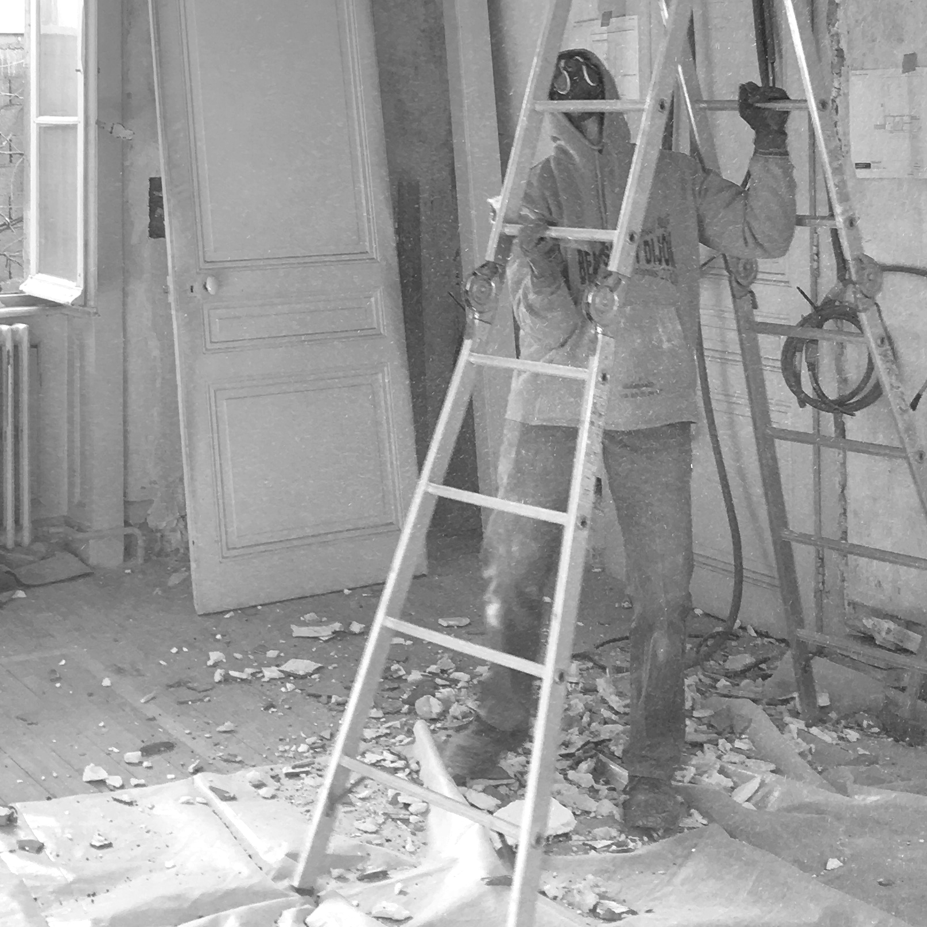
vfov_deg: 25.7
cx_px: 460
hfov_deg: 26.9
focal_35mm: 64
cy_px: 24
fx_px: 1939
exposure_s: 1/50
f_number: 2.2
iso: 25
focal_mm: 4.15
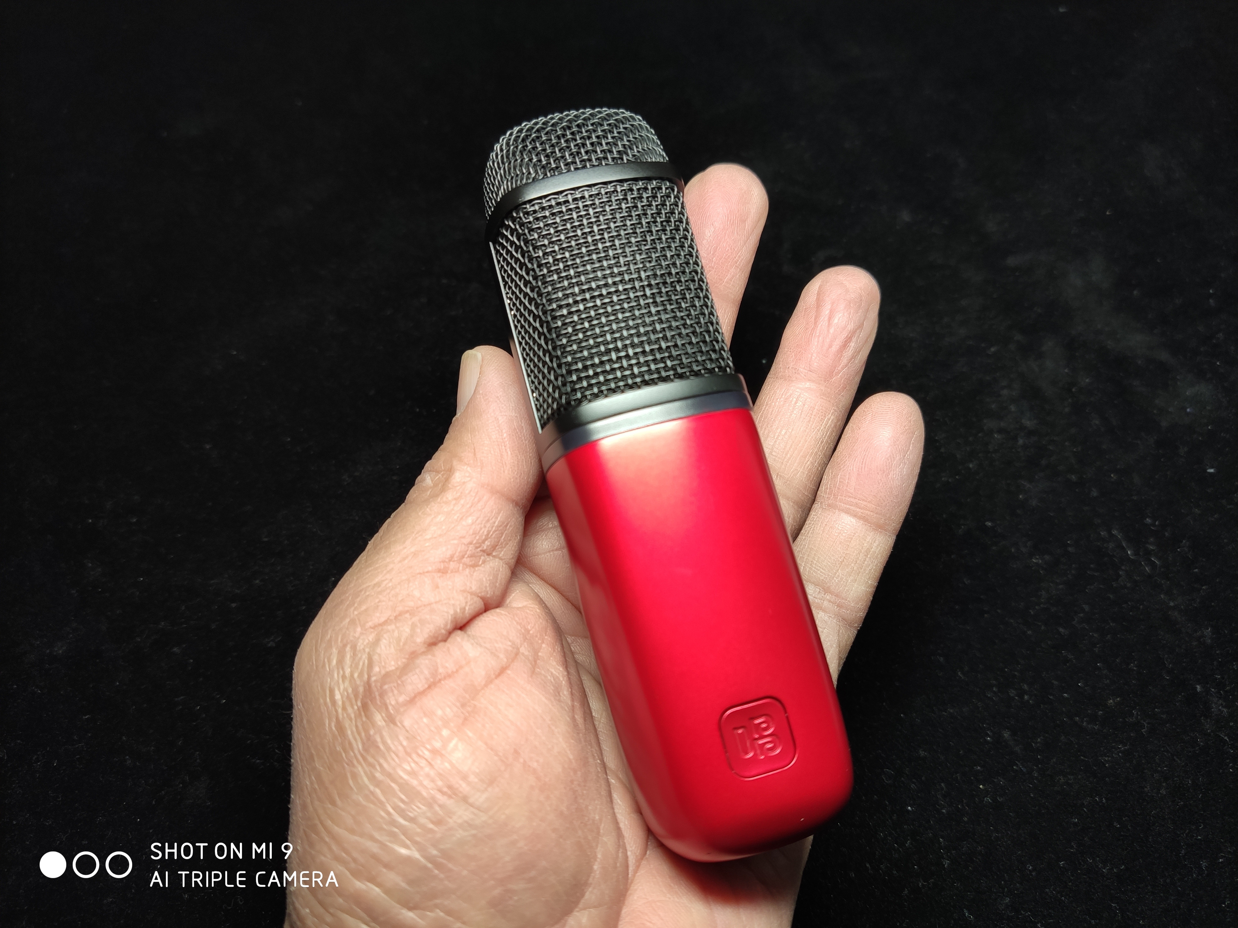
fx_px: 966
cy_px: 464
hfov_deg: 65.3
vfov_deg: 51.4
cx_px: 619
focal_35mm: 27
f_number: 1.75
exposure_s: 1/100
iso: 254
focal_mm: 4.75
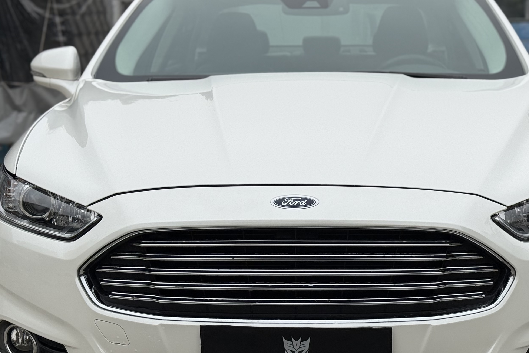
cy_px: 213
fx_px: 1190
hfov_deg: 25.0
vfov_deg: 16.8
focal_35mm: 81
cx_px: 312
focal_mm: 6.76
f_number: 1.78
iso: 64
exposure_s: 1/3891
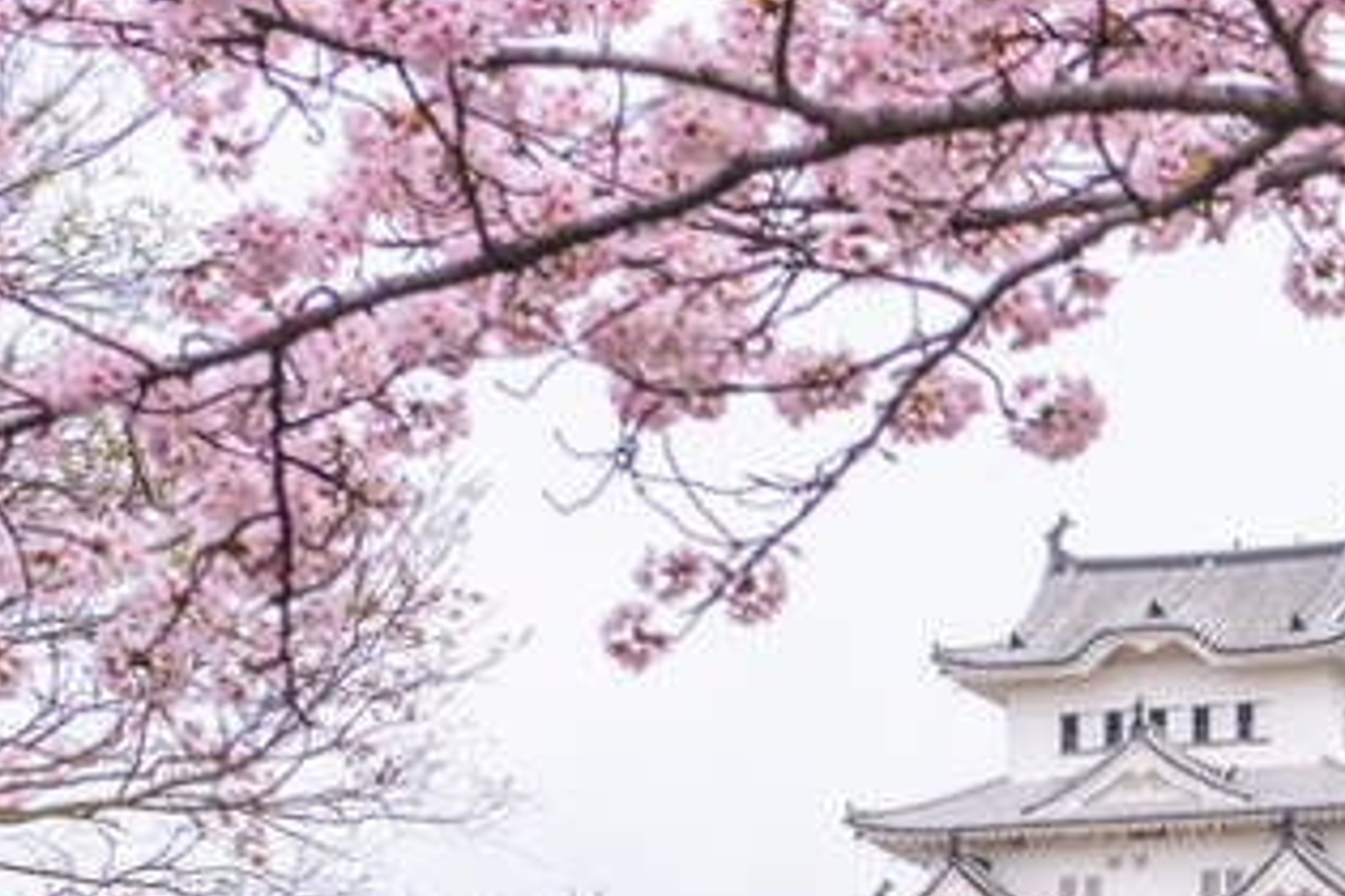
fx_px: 9115
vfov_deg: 5.5
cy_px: 1621
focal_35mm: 244
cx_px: 2045
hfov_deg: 8.3
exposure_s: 1/80
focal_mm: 60
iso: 64
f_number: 8
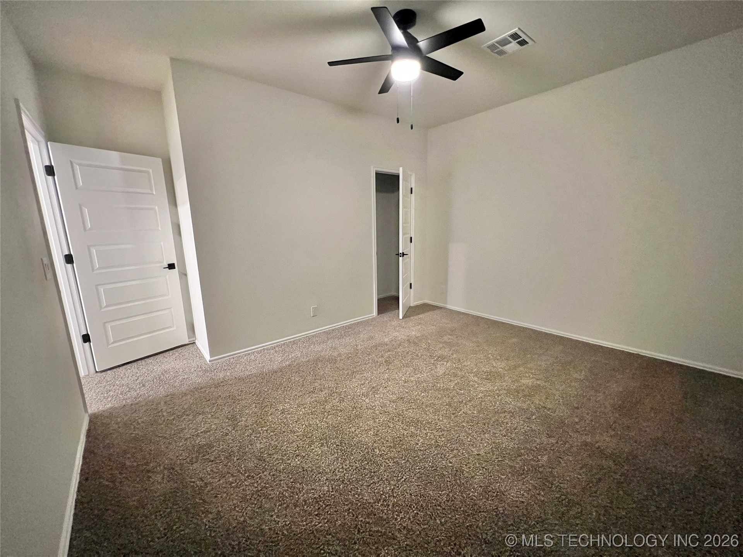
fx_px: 279
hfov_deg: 106.2
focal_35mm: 13
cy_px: 278
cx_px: 372
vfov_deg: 89.9
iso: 1000
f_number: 1.8
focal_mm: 1.57
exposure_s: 1/40
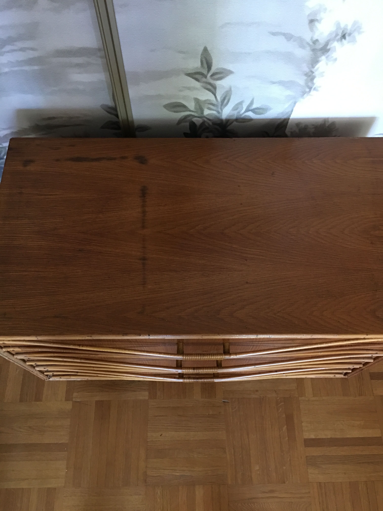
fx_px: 428
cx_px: 192
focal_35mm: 29
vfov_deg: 61.7
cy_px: 256
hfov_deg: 48.2
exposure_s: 1/8
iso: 125
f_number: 2.2
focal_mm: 4.15
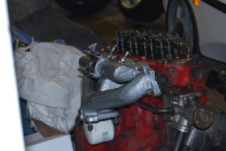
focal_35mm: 80
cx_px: 131
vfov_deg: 17.1
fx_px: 500
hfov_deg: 25.5
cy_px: 78
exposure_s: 1/60
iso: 200
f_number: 5.3
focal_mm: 45
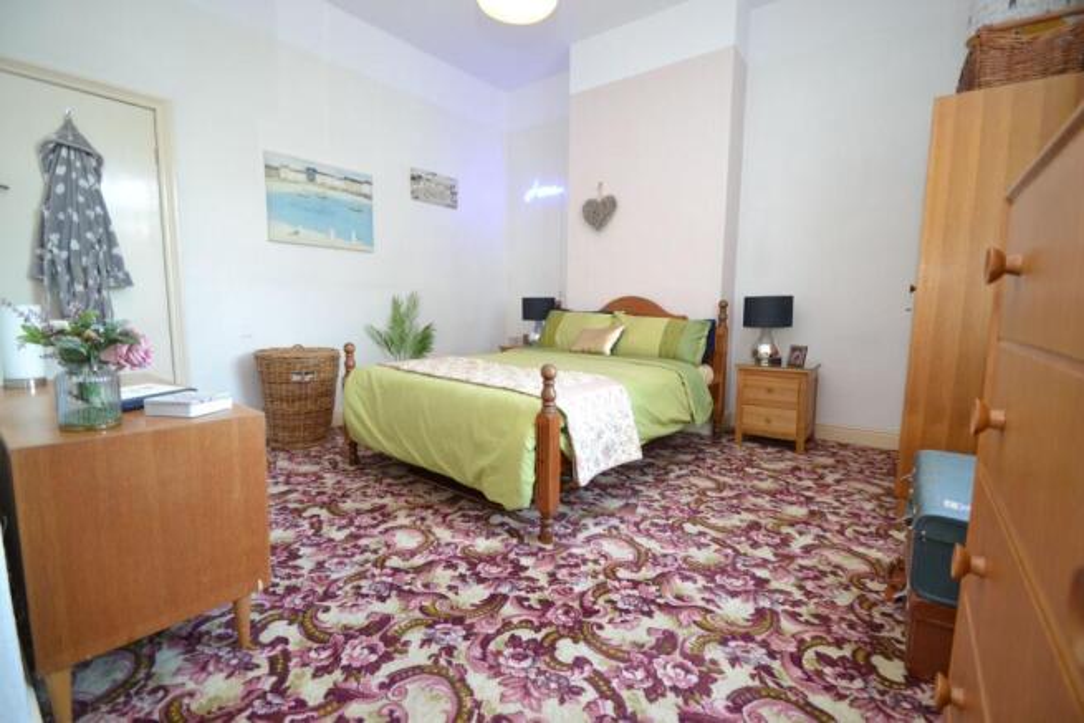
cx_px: 542
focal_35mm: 15
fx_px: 452
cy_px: 362
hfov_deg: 100.4
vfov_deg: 77.4
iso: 1250
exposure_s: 1/60
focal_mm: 10
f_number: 3.5
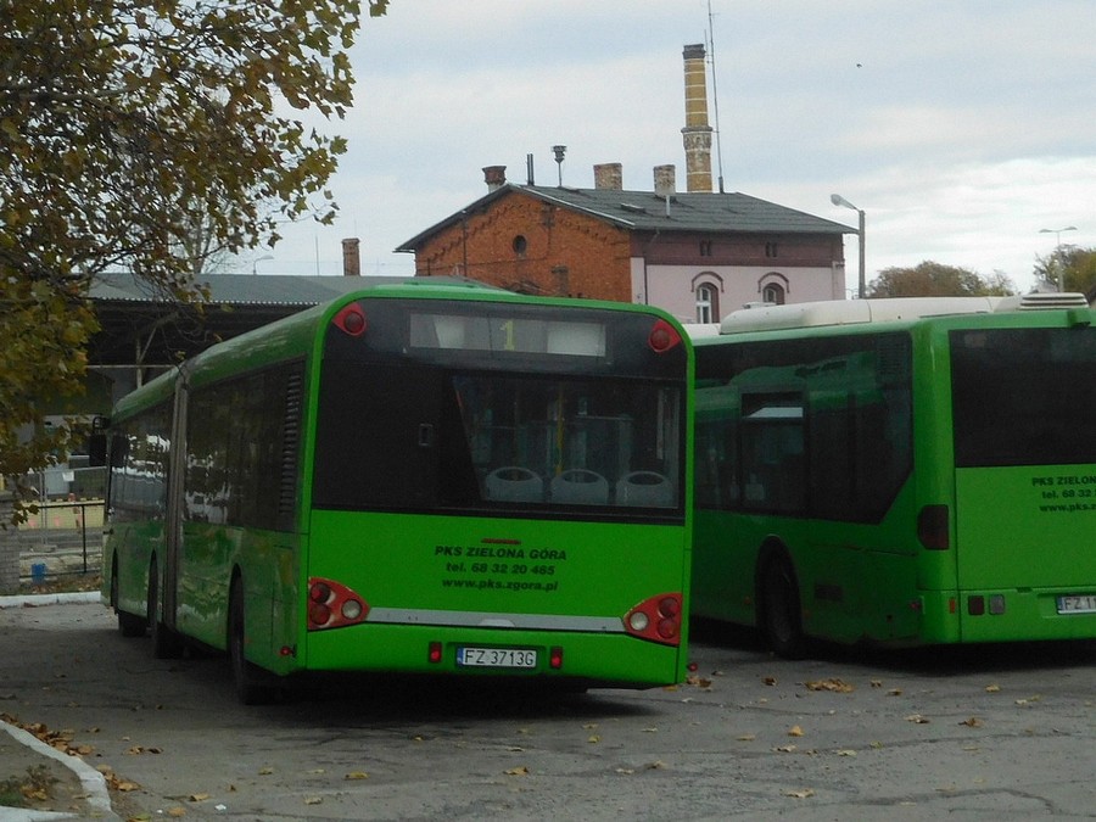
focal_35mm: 70
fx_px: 2216
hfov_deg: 27.8
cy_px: 411
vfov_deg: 21.0
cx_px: 548
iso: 320
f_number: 4.5
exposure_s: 1/250
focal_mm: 12.5
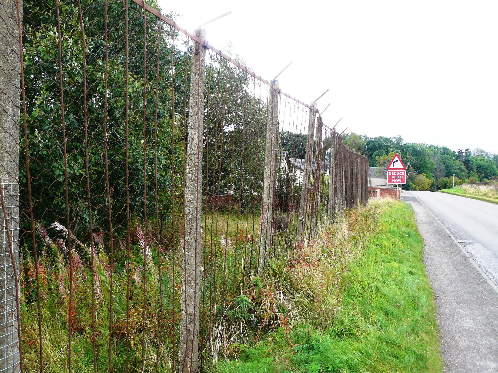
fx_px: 518
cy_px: 186
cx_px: 249
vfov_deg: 39.7
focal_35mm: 36
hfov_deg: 51.4
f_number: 4
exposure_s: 1/125
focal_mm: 6
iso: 100
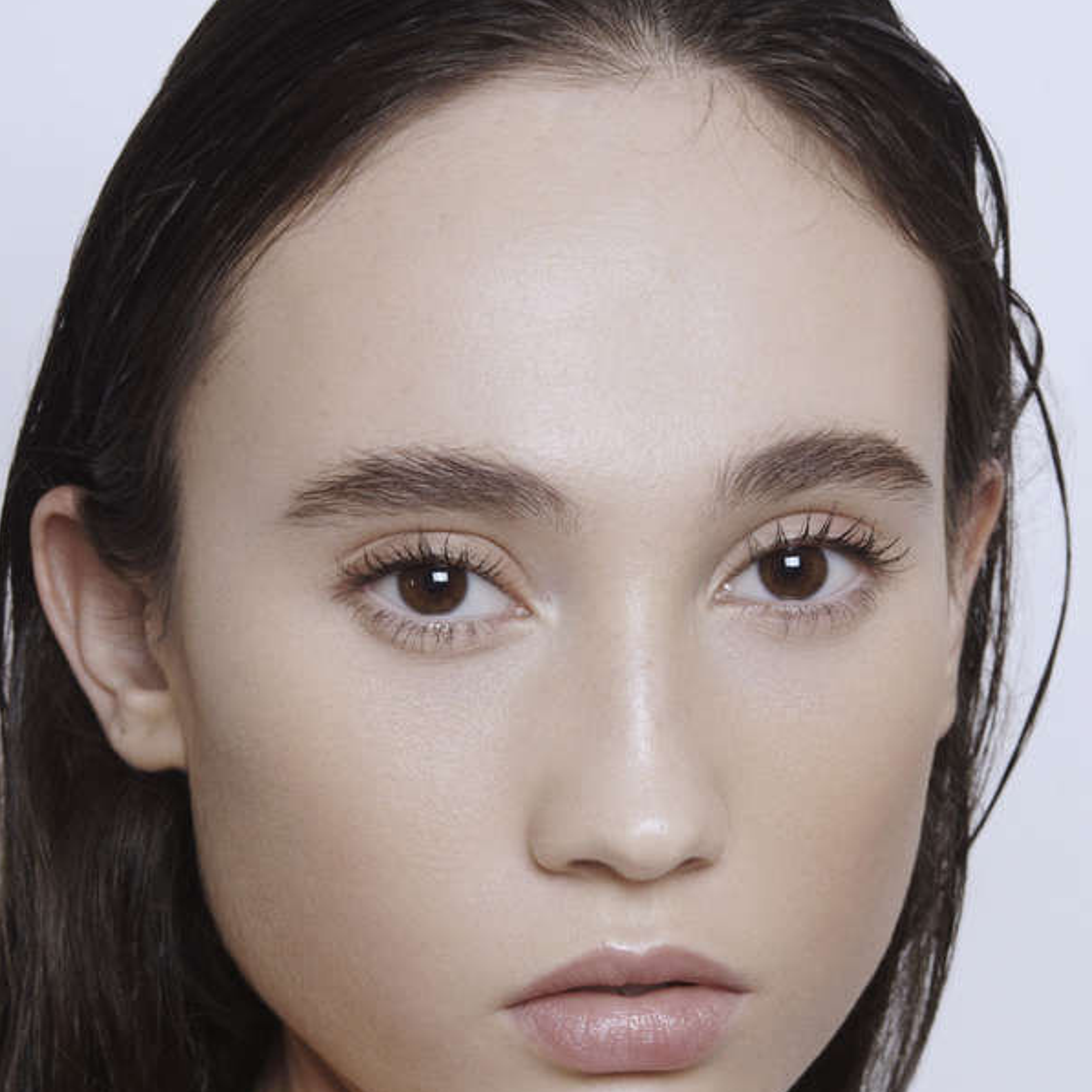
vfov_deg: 10.1
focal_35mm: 173
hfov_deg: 10.1
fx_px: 6174
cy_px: 726
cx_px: 545
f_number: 13
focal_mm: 90
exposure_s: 1/125
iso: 100
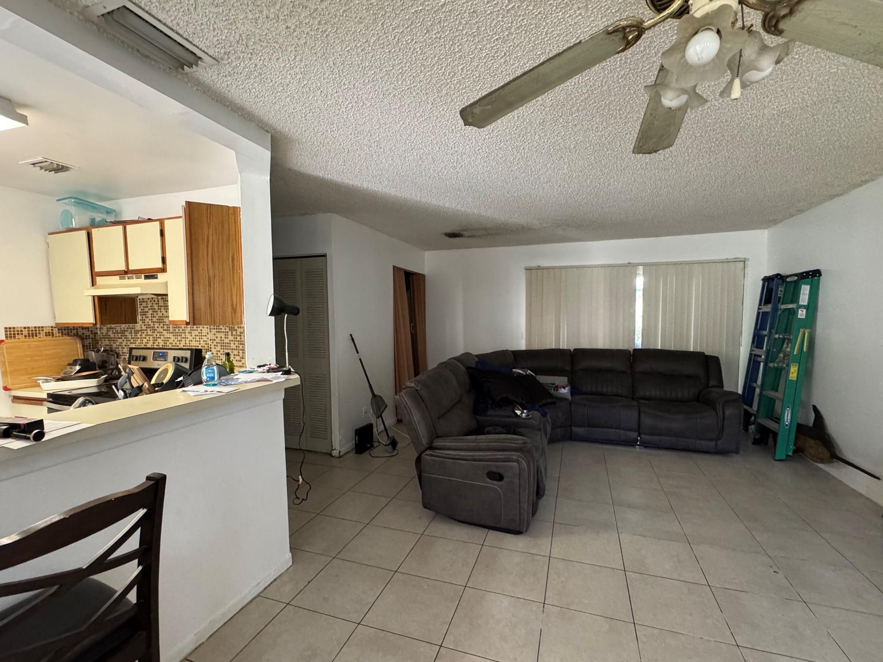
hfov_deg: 94.5
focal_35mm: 16
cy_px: 343
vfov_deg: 78.1
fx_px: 408
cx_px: 440
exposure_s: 1/60
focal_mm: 2.22
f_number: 2.2
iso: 800
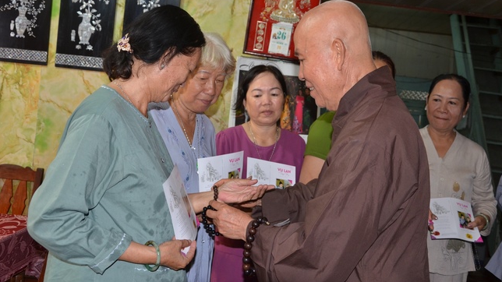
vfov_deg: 31.1
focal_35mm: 38
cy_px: 121
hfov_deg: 52.8
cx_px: 250
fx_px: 506
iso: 1000
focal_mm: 24
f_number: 5
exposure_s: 1/60
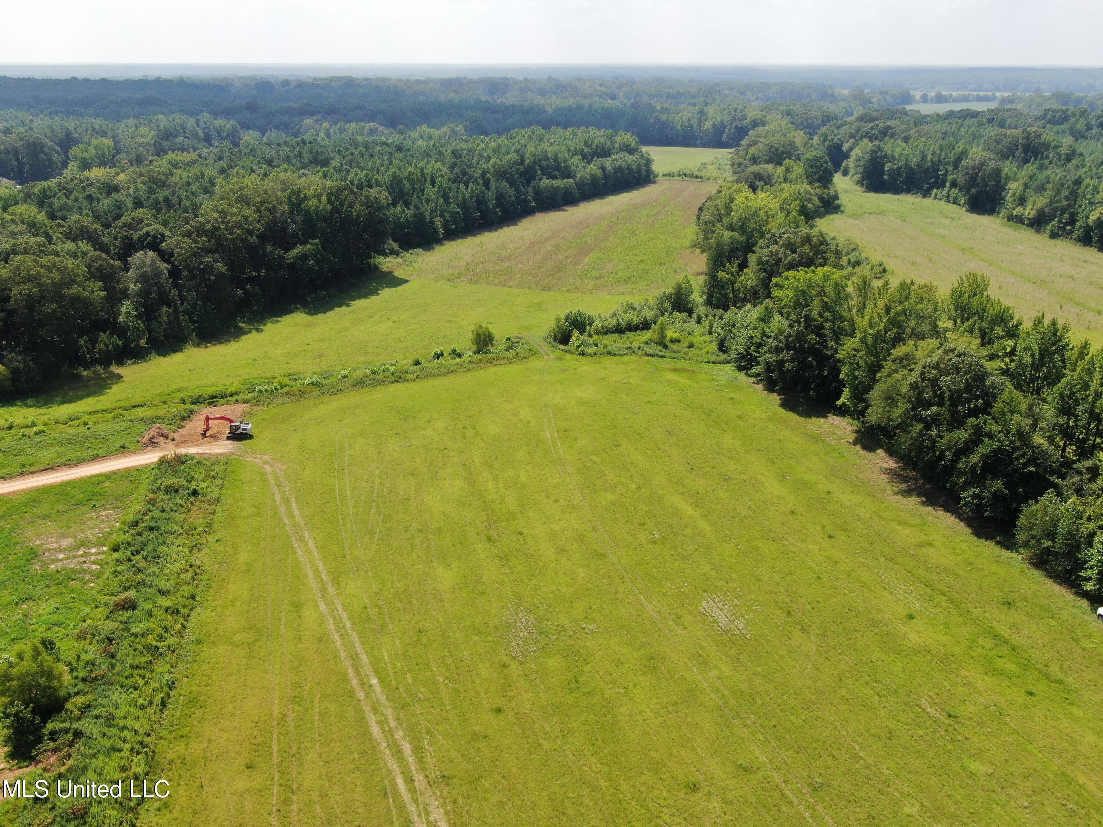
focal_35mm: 31
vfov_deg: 45.4
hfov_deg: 58.4
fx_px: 988
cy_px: 414
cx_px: 552
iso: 100
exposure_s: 1/800
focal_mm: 5.33
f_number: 3.1
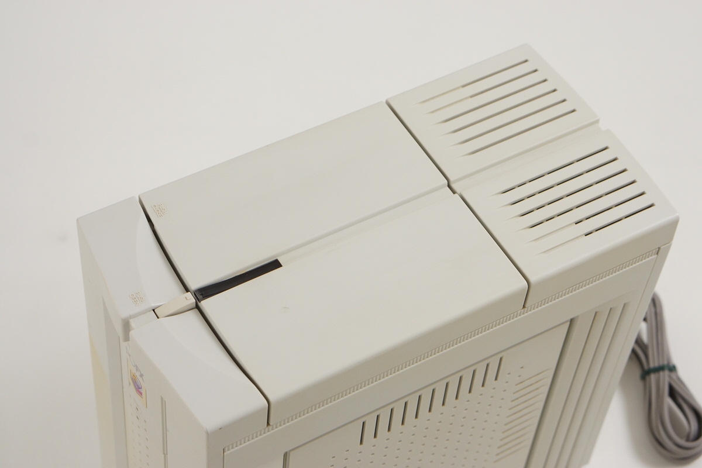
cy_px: 234
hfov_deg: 27.0
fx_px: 1462
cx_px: 351
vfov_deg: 18.2
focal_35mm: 75
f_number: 6.3
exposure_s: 1/80
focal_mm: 50
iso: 500
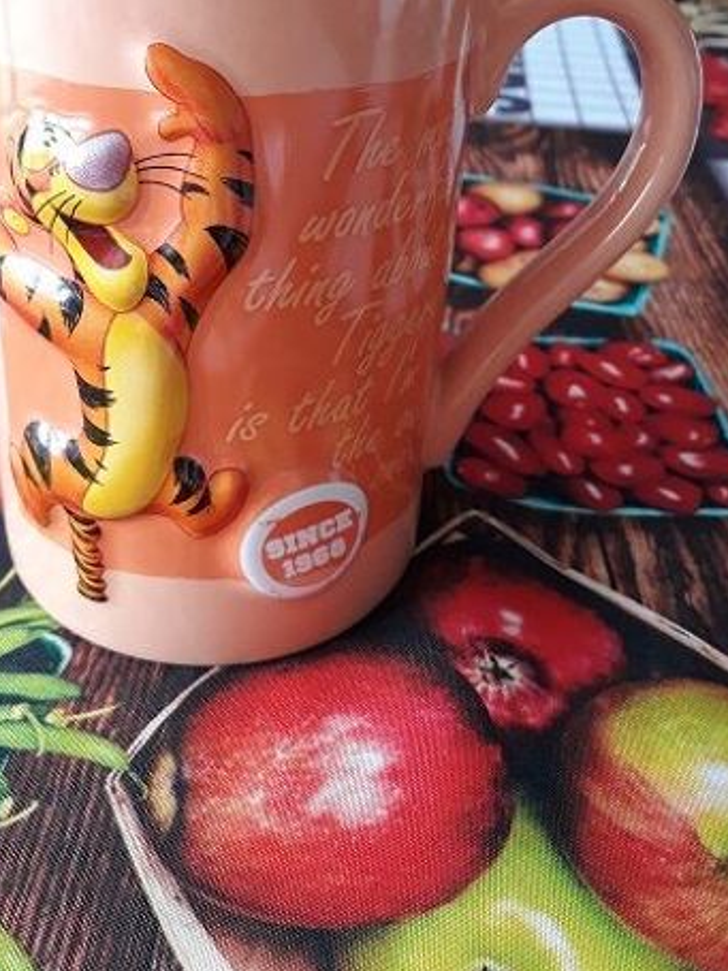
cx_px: 318
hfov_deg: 37.6
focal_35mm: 38
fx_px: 1066
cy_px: 303
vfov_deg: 48.0
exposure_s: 1/50
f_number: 1.7
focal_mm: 3.71
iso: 100
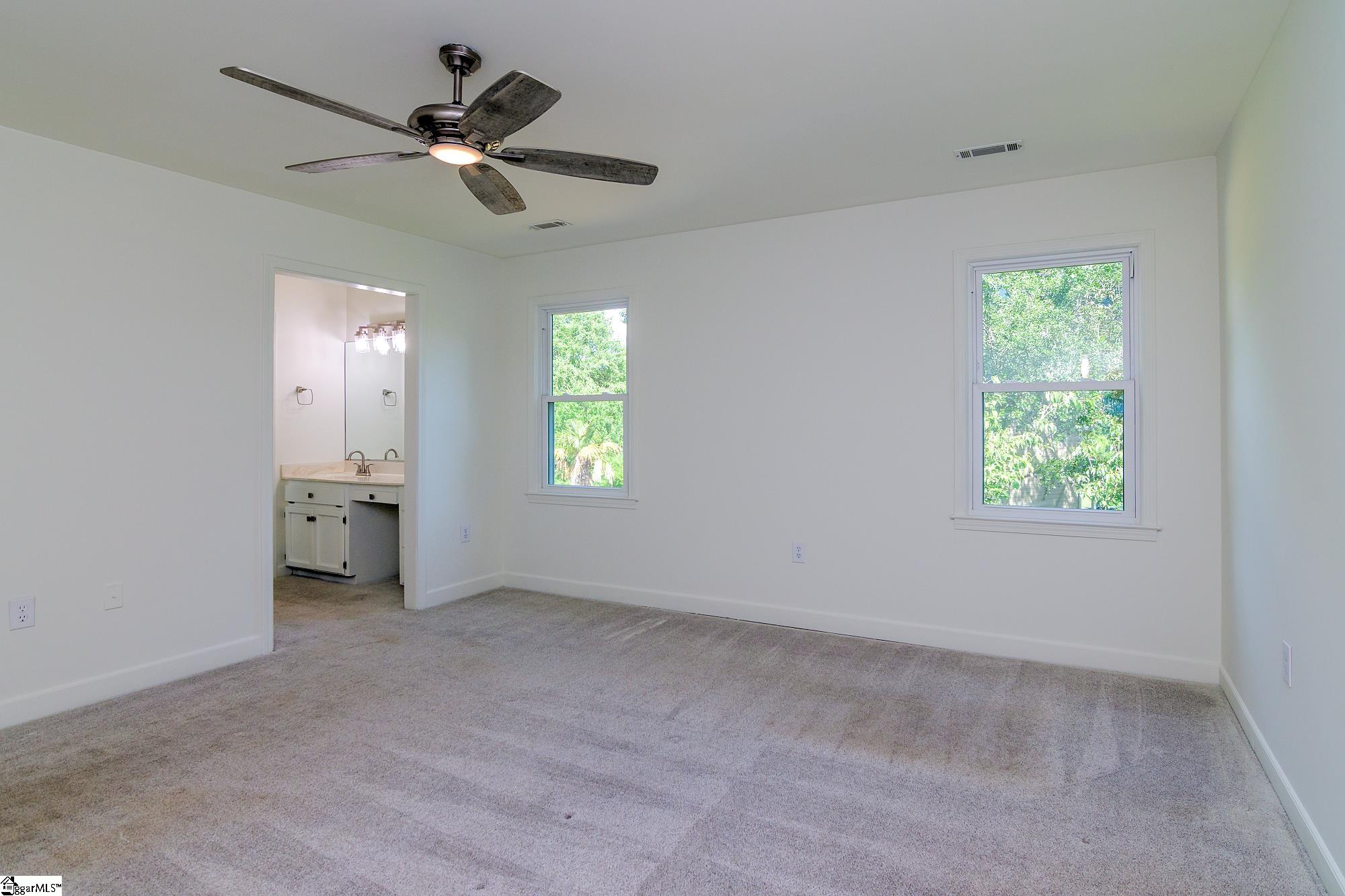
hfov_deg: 96.7
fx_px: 598
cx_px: 672
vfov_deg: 73.7
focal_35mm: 16
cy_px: 448
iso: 320
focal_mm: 11
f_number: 7.1
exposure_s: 1/60
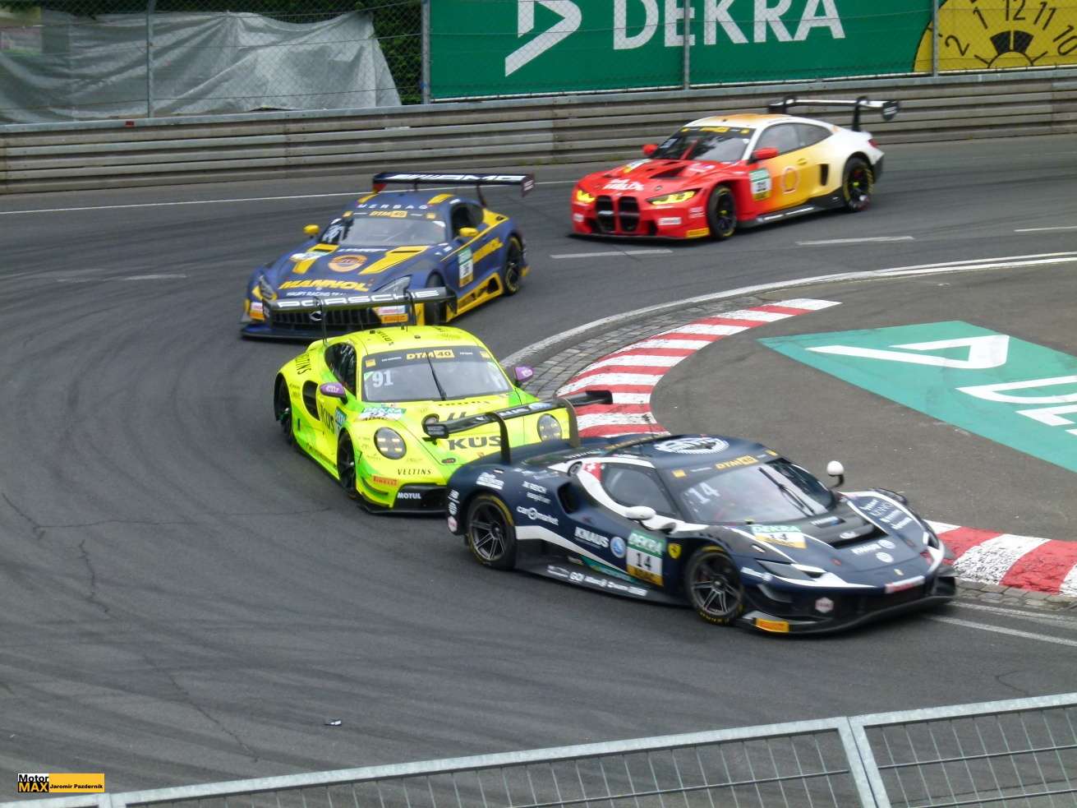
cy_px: 404
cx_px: 538
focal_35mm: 128
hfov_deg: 15.4
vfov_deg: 11.6
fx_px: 3982
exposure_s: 1/320
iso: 100
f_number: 4
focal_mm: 23
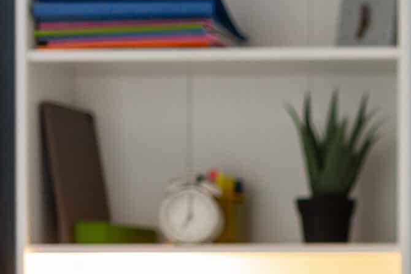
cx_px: 721
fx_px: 2181
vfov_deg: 7.1
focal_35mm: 191
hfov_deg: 10.2
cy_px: 445
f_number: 2
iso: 500
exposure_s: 1/160
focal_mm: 50
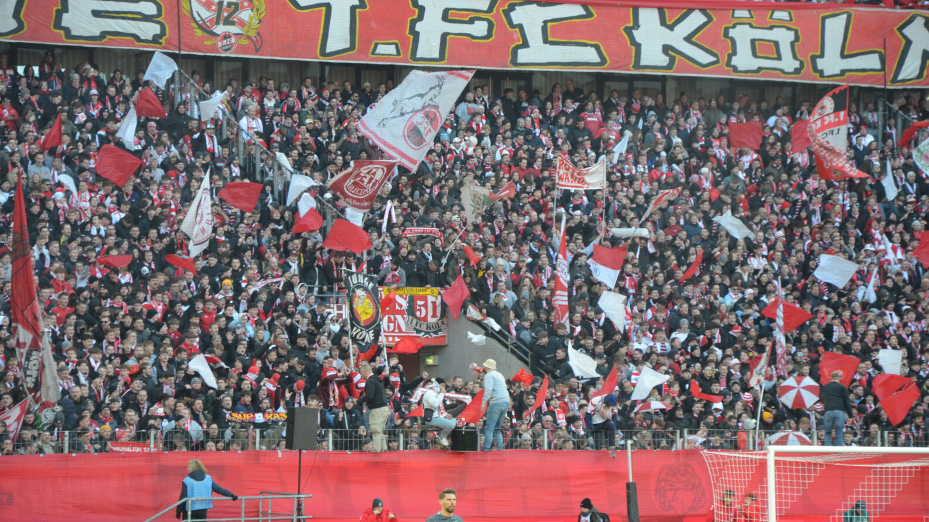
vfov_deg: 7.3
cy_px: 261
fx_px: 4077
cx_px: 463
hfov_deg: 13.0
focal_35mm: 166
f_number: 5.6
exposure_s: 1/200
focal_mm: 105
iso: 800
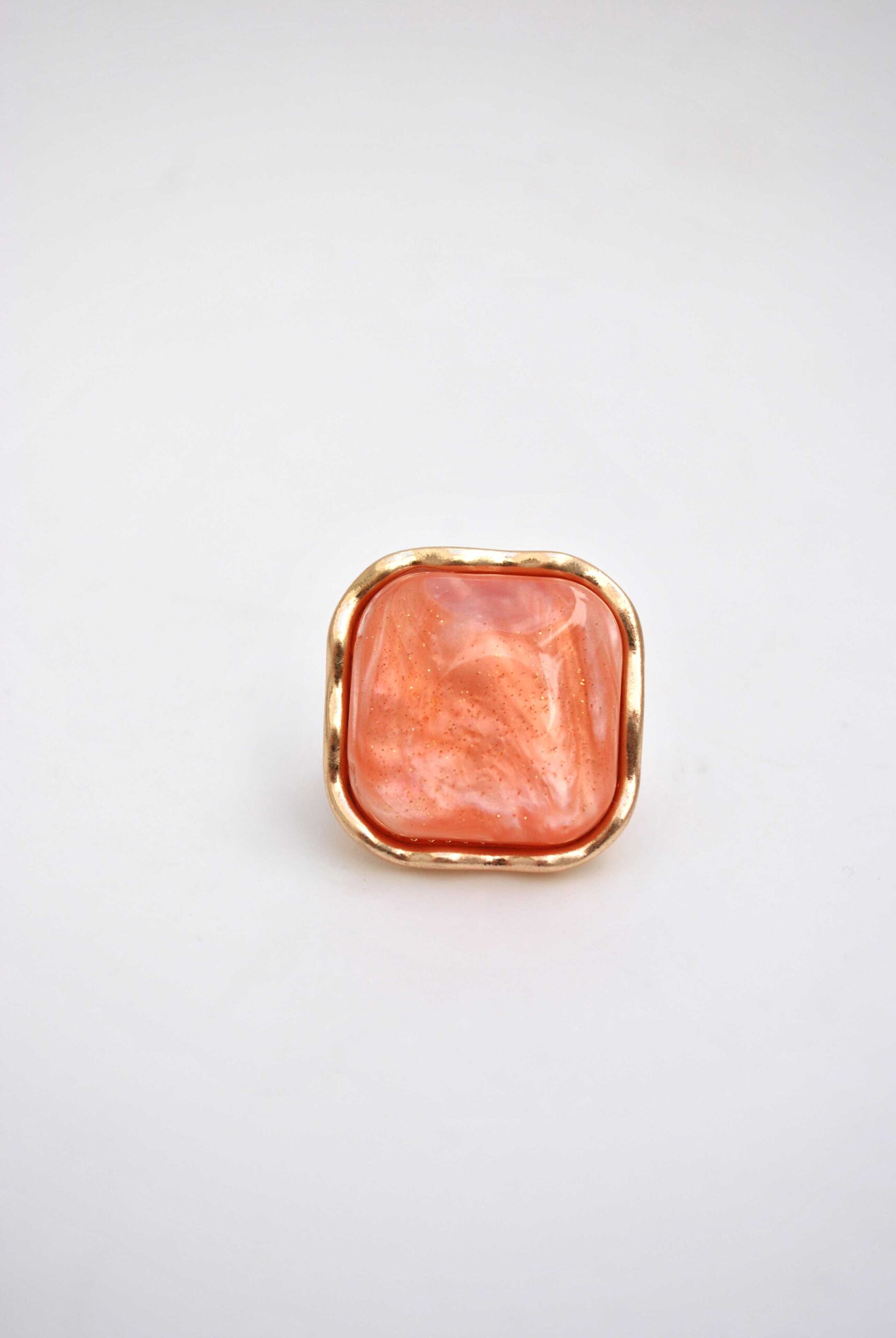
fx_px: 1787
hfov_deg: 28.2
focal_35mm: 48
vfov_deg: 41.1
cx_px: 448
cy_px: 669
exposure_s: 1/500
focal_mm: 32
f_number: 4.8
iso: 180
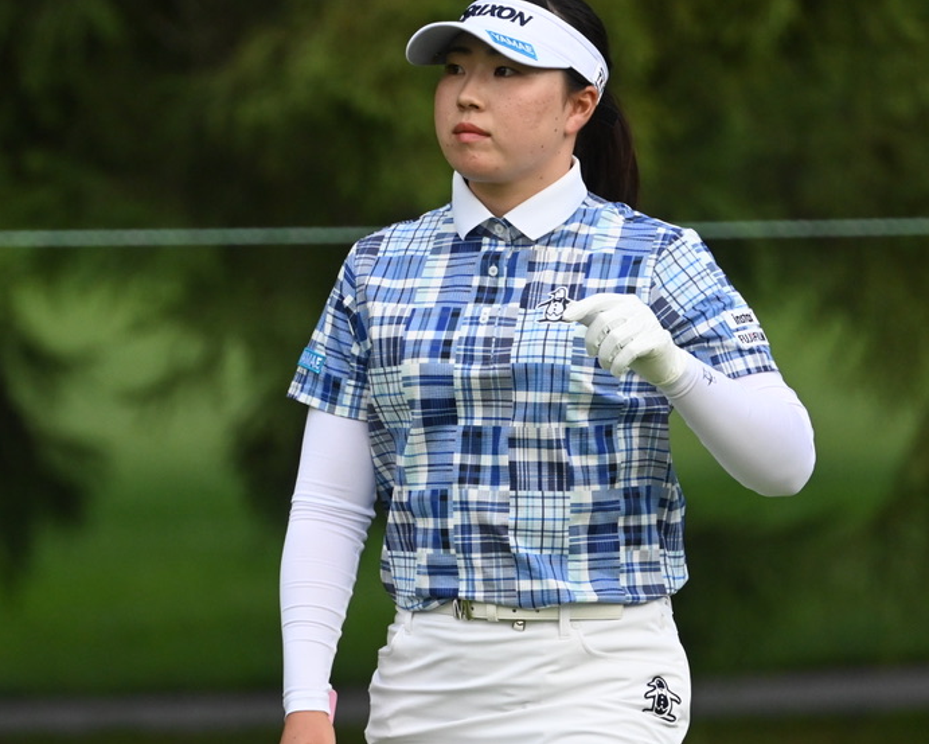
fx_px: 24336
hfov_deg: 2.2
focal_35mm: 885
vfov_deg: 1.8
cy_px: 355
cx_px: 305
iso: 2000
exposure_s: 1/3200
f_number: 5.6
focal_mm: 400
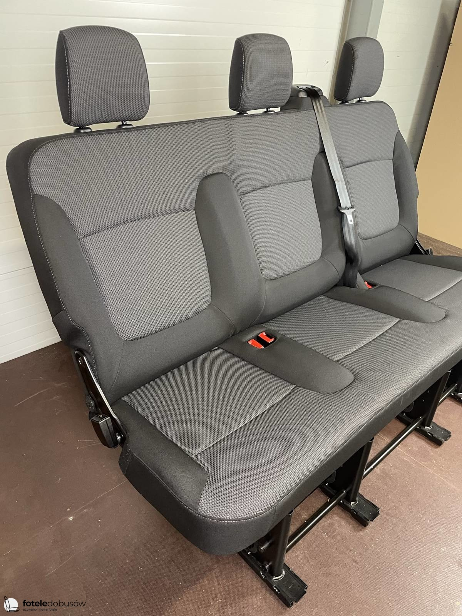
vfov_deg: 67.3
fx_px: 463
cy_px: 308
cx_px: 231
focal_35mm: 26
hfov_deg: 53.1
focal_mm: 4.2
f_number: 1.6
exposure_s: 1/50
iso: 320
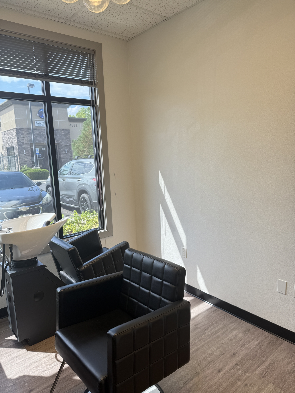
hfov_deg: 56.8
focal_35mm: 24
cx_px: 148
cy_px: 196
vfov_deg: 71.6
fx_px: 273
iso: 64
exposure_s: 1/168
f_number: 1.78
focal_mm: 6.76
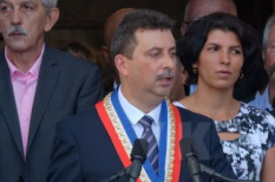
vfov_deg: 1.3
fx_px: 7854
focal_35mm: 1031
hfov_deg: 2.0
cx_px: 60
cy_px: 177
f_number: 6.3
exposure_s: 1/200
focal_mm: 200
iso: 250
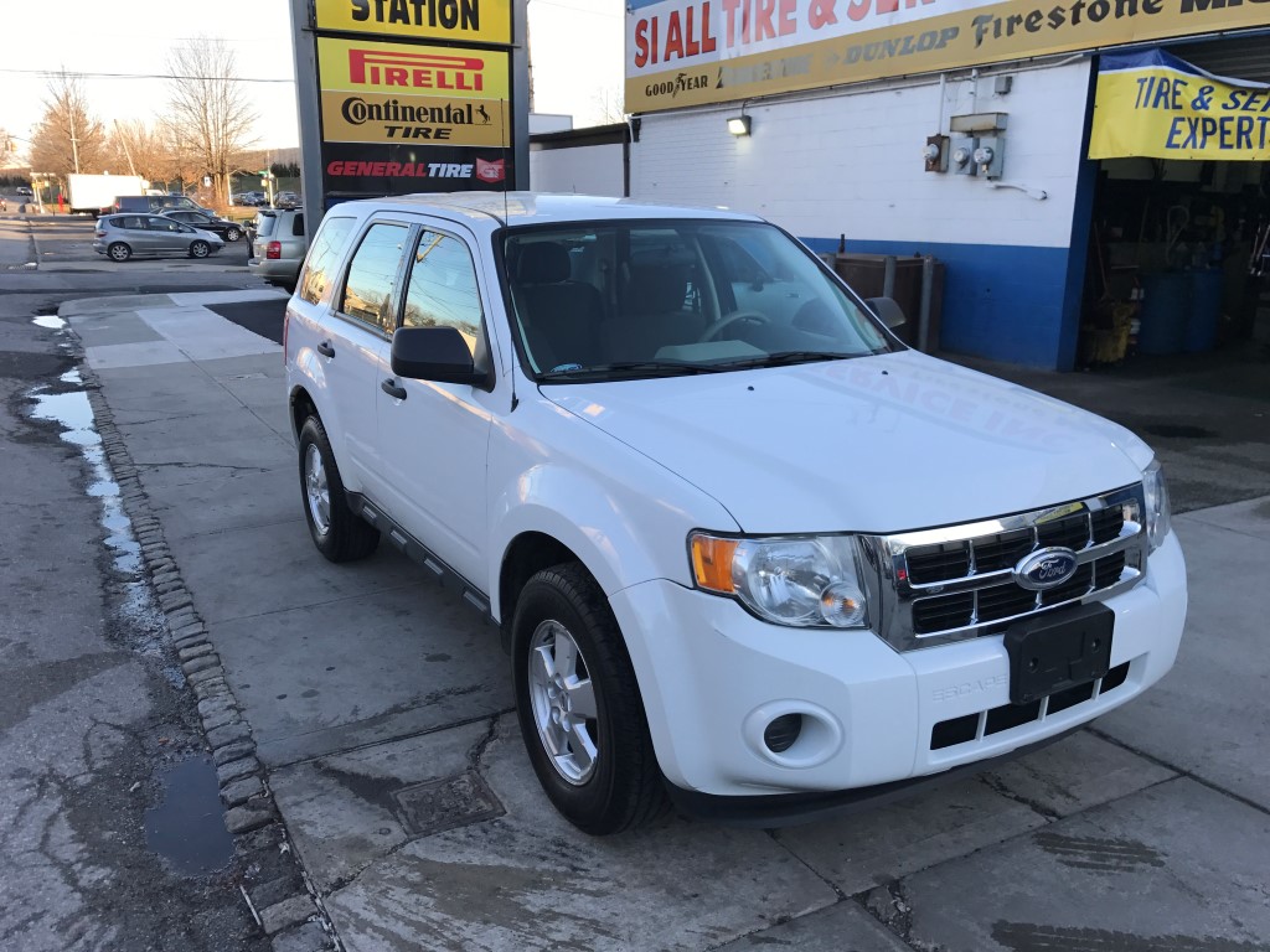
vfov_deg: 49.7
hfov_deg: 63.4
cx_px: 635
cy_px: 476
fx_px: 1027
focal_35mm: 28
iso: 20
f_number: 1.8
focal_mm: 3.99
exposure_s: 1/337
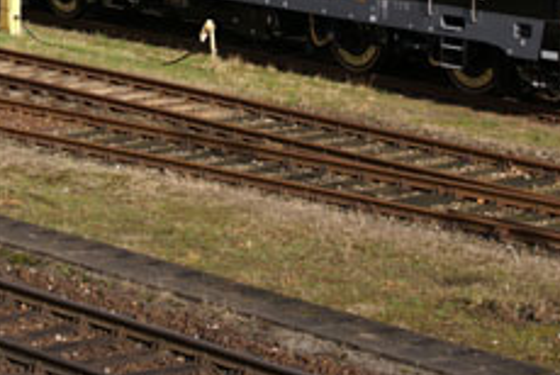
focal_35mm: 168
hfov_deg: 12.2
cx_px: 111
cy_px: -129
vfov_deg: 8.1
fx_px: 2617
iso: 100
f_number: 5.6
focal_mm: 40
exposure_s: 1/320
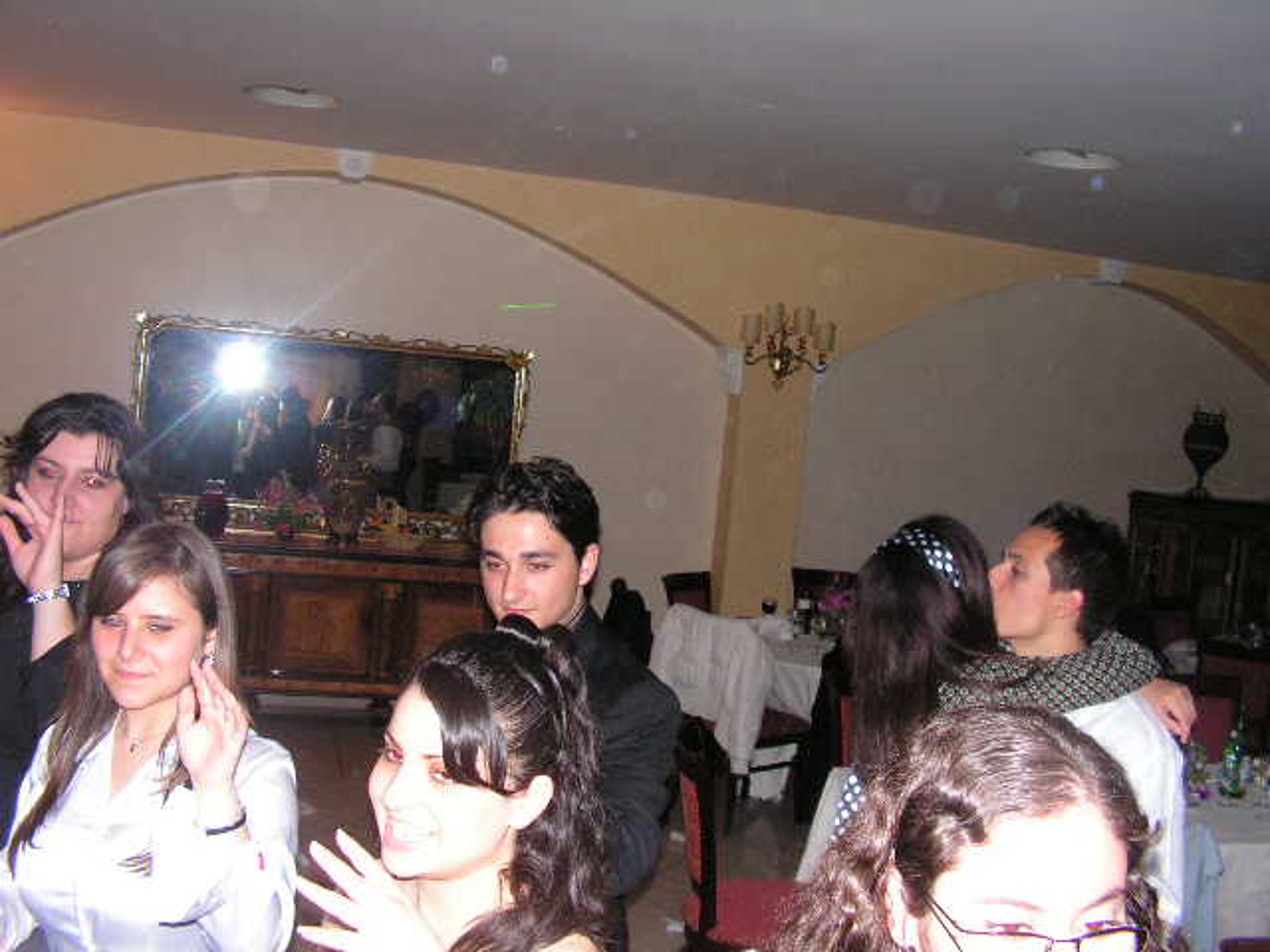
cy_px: 476
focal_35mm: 36
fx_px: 1321
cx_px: 635
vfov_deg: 39.7
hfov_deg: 51.4
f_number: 3.2
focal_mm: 6
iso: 200
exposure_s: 1/40
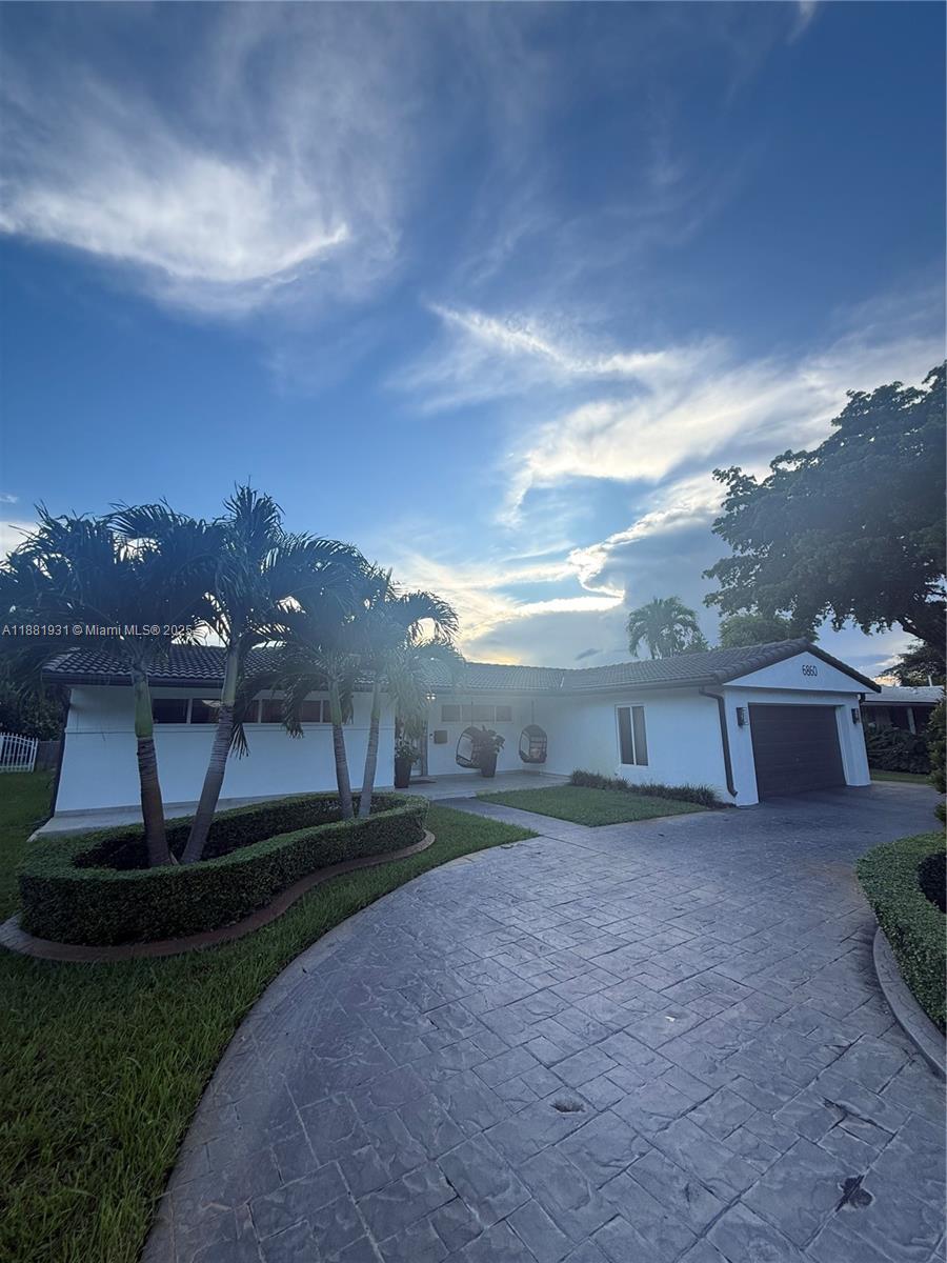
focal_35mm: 14
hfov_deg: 85.7
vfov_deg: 102.1
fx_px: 511
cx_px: 474
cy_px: 632
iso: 64
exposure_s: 1/323
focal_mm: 2.22
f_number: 2.2
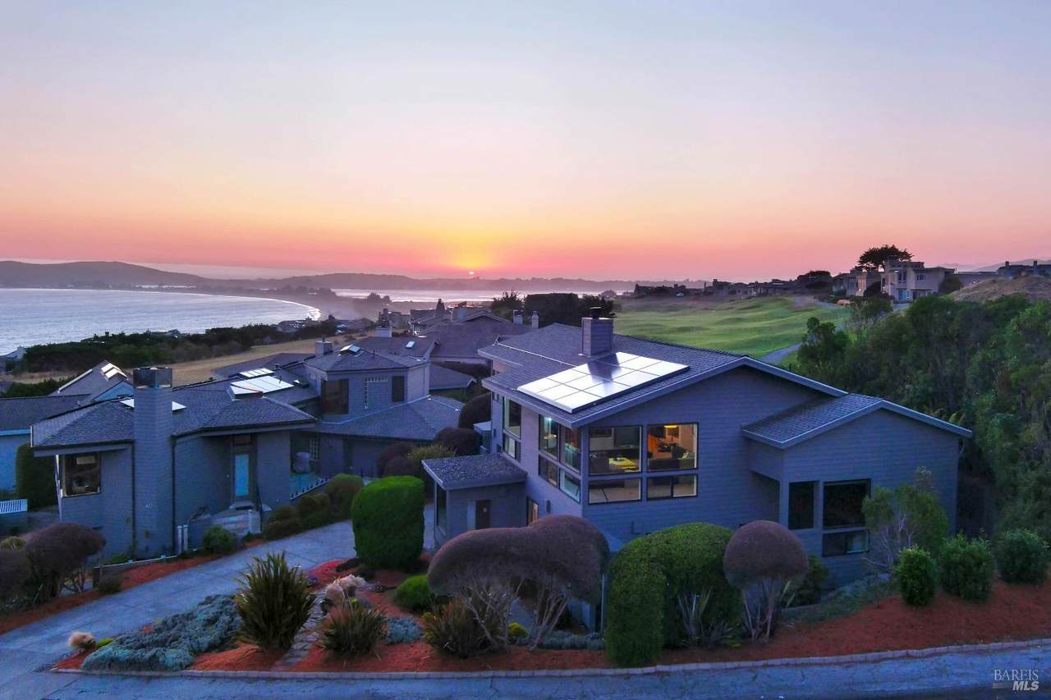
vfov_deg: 45.0
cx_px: 526
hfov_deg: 63.7
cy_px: 350
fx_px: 846
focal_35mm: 29
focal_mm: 10.57
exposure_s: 1/125
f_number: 7.1
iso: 400
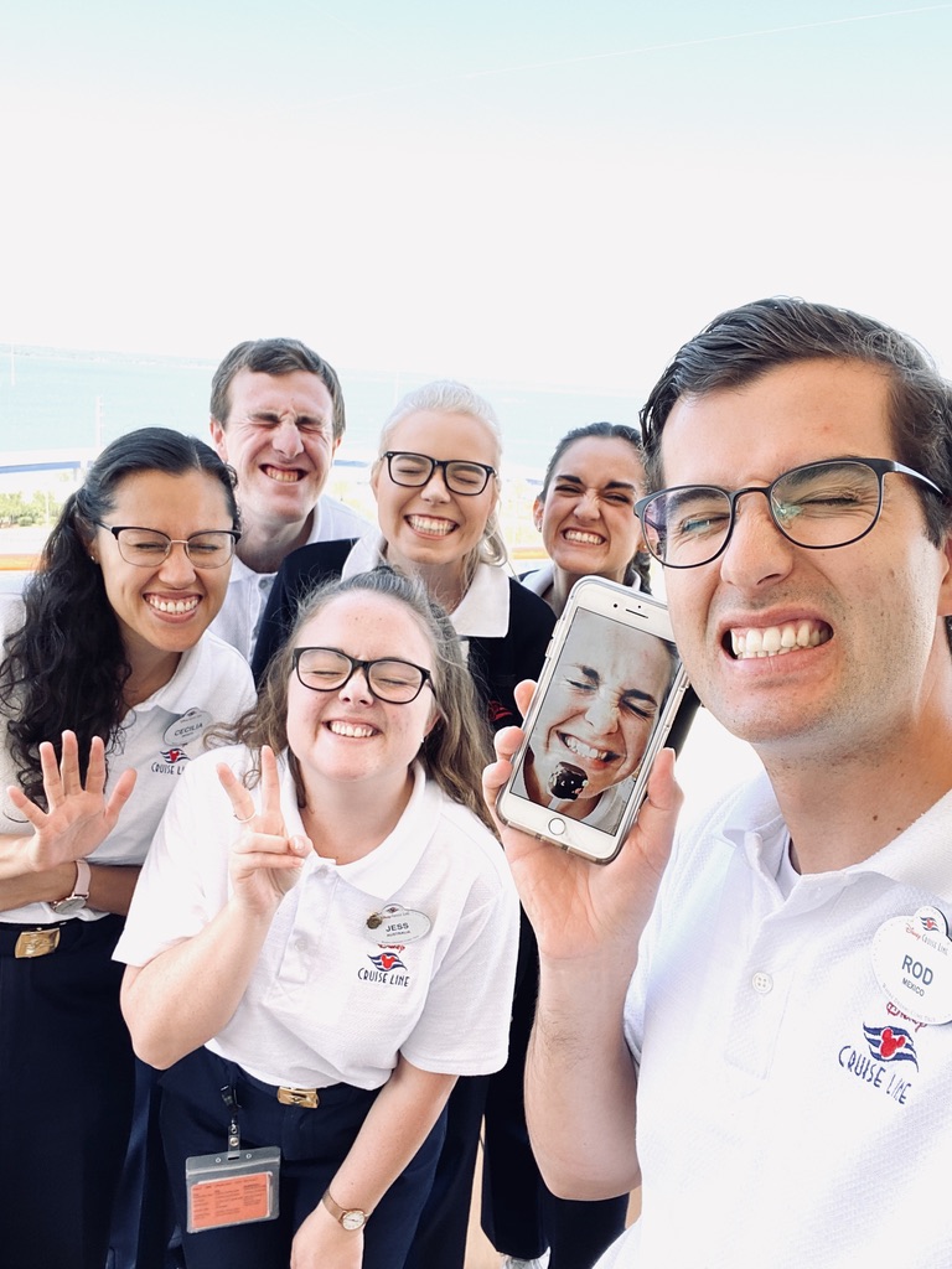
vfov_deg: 60.0
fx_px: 1100
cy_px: 634
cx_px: 476
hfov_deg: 46.8
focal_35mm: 30
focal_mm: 2.71
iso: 25
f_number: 2.2
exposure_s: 1/122
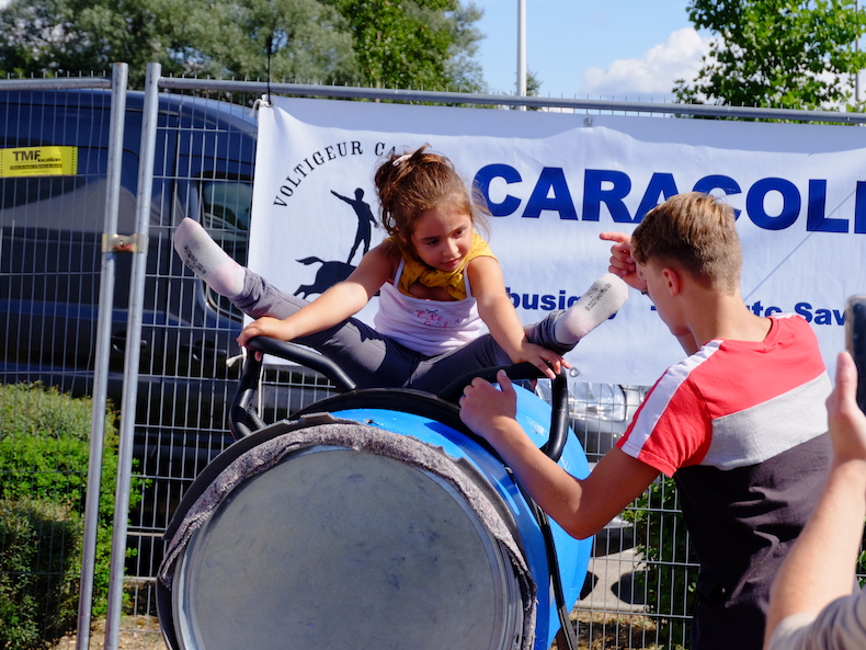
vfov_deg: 21.3
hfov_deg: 28.2
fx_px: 1727
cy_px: 326
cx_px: 449
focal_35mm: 69
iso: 800
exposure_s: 1/2200
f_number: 5.6
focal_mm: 41.8
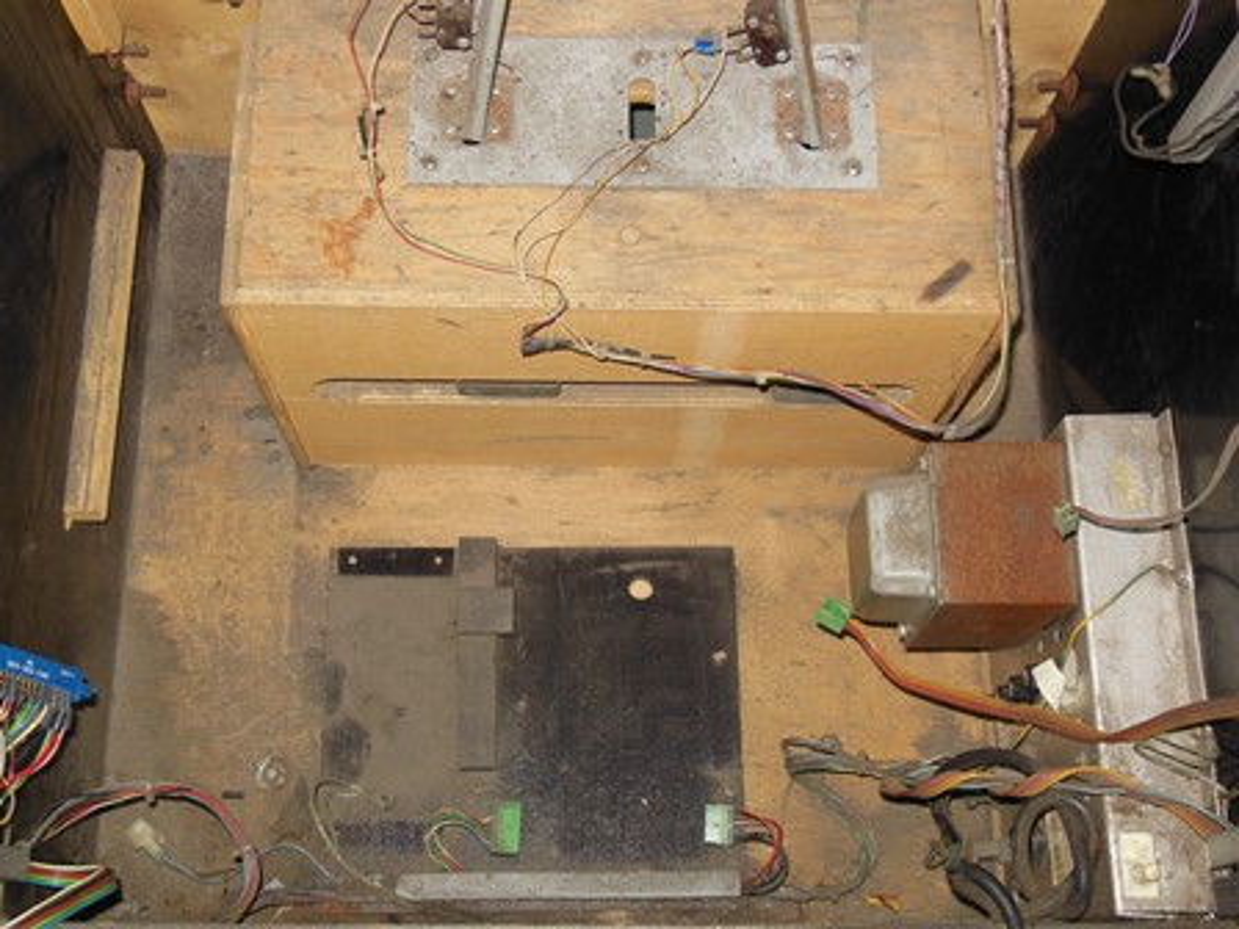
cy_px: 464
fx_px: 1539
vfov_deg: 33.6
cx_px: 620
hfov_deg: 43.9
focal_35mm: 43
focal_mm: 7.7
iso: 200
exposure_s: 1/30
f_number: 3.8
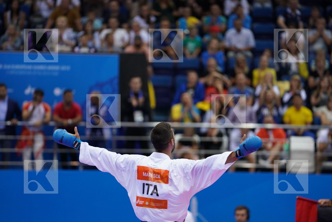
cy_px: 111
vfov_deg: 6.9
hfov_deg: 10.4
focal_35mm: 198
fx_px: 1826
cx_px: 166
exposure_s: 1/1000
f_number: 2.8
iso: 1250
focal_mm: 198
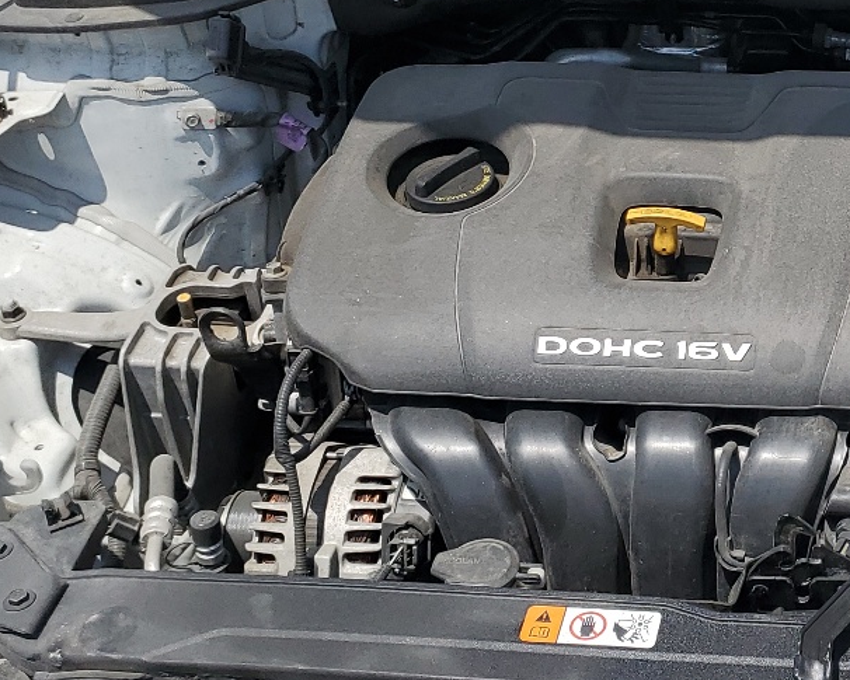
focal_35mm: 67
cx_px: 849
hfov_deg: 26.8
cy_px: 262
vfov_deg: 22.8
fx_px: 1686
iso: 50
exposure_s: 1/5000
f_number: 1.5
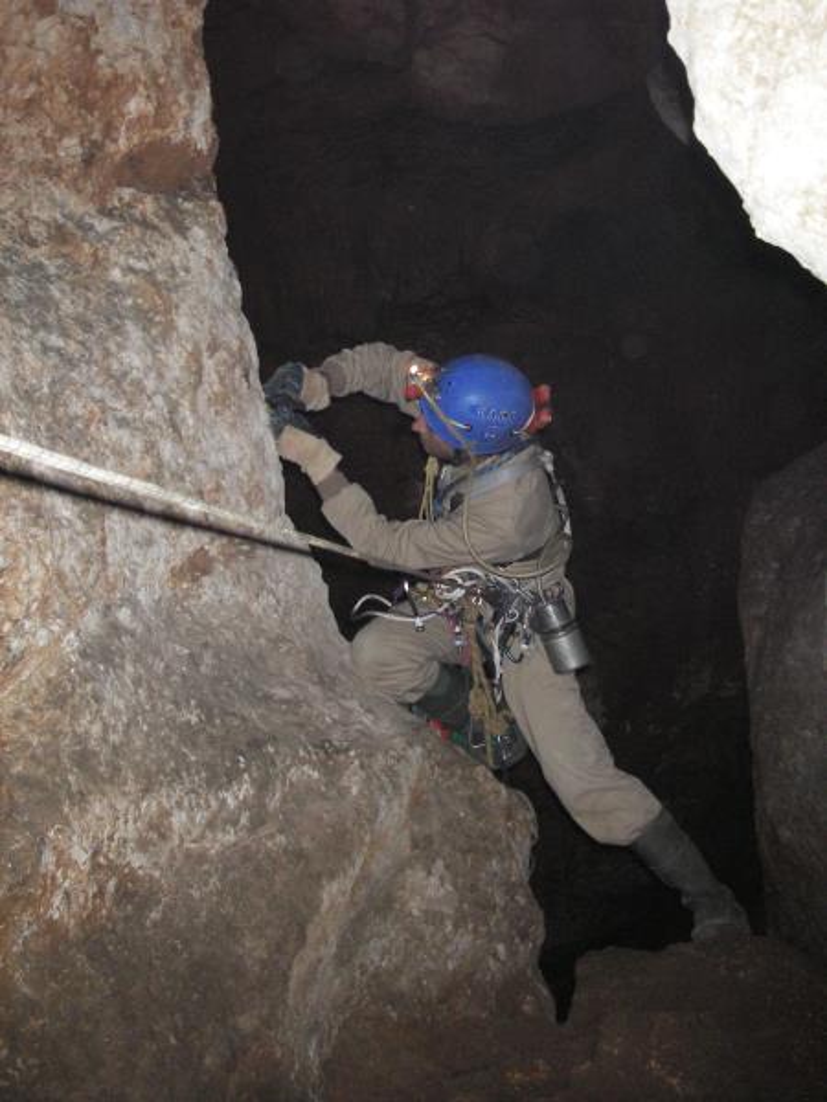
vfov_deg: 49.0
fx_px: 1210
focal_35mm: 38
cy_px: 551
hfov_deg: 37.7
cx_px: 414
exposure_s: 1/30
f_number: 3.3
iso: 200
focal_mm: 6.3
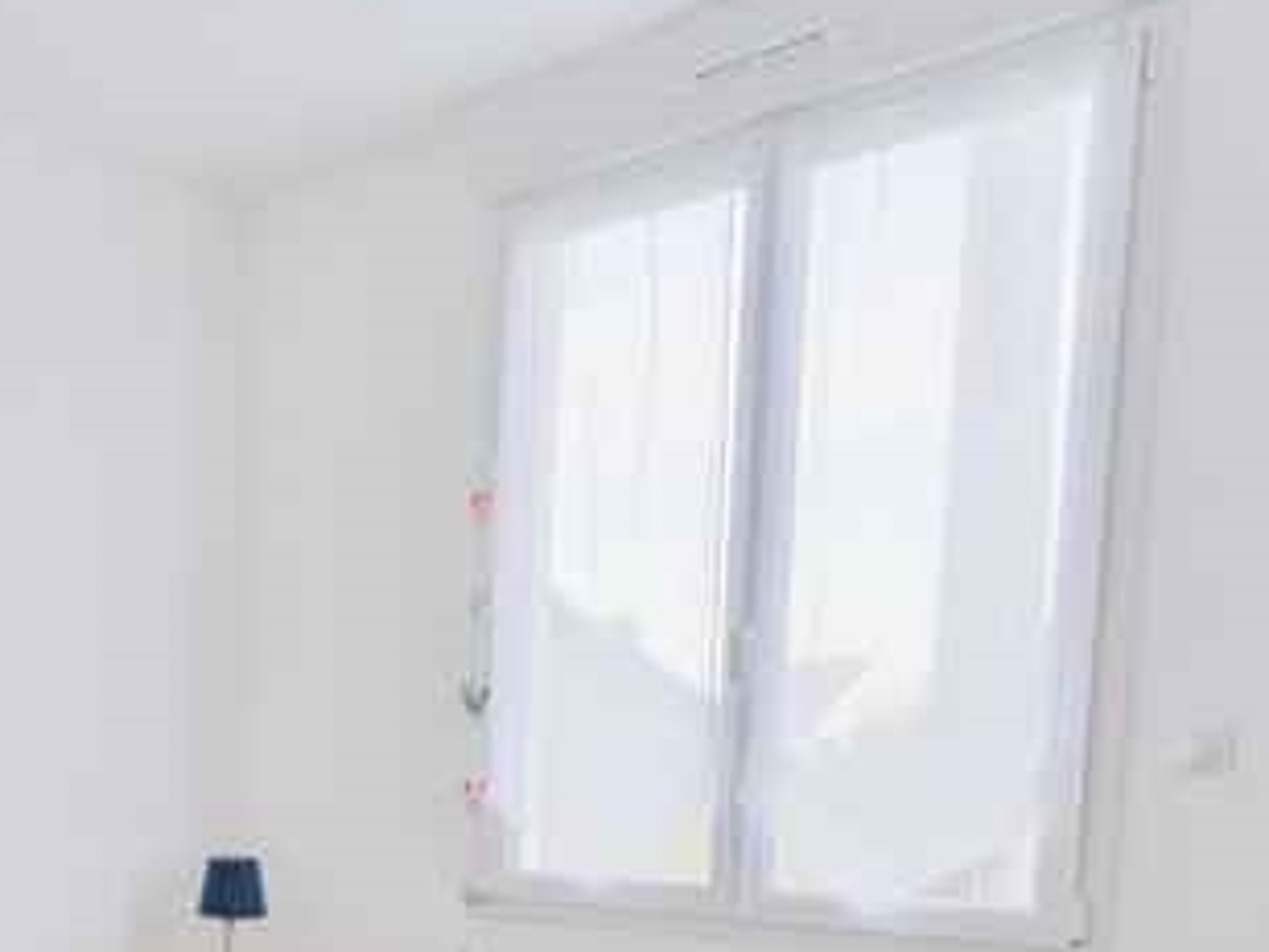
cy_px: 913
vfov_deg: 33.4
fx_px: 1466
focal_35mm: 40
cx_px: 4
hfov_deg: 40.9
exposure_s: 1/320
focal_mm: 16
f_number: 8
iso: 800
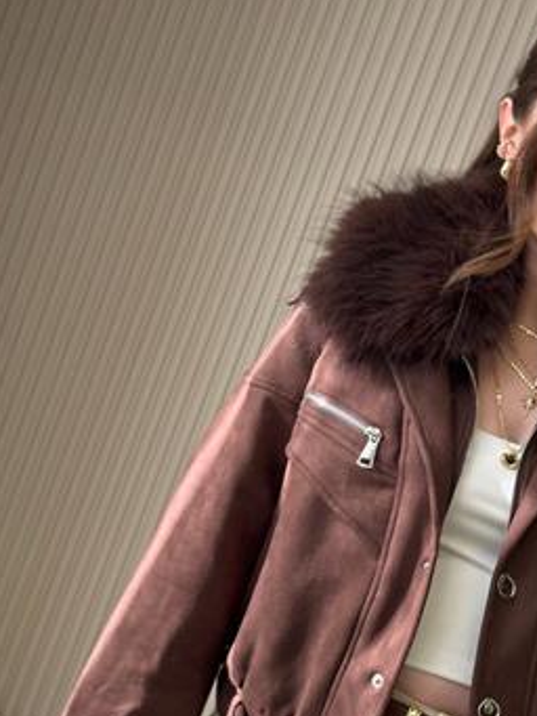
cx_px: 409
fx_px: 1550
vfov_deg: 25.7
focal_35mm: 75
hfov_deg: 19.5
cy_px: 515
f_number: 1.78
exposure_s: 1/395
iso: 80
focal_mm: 6.86
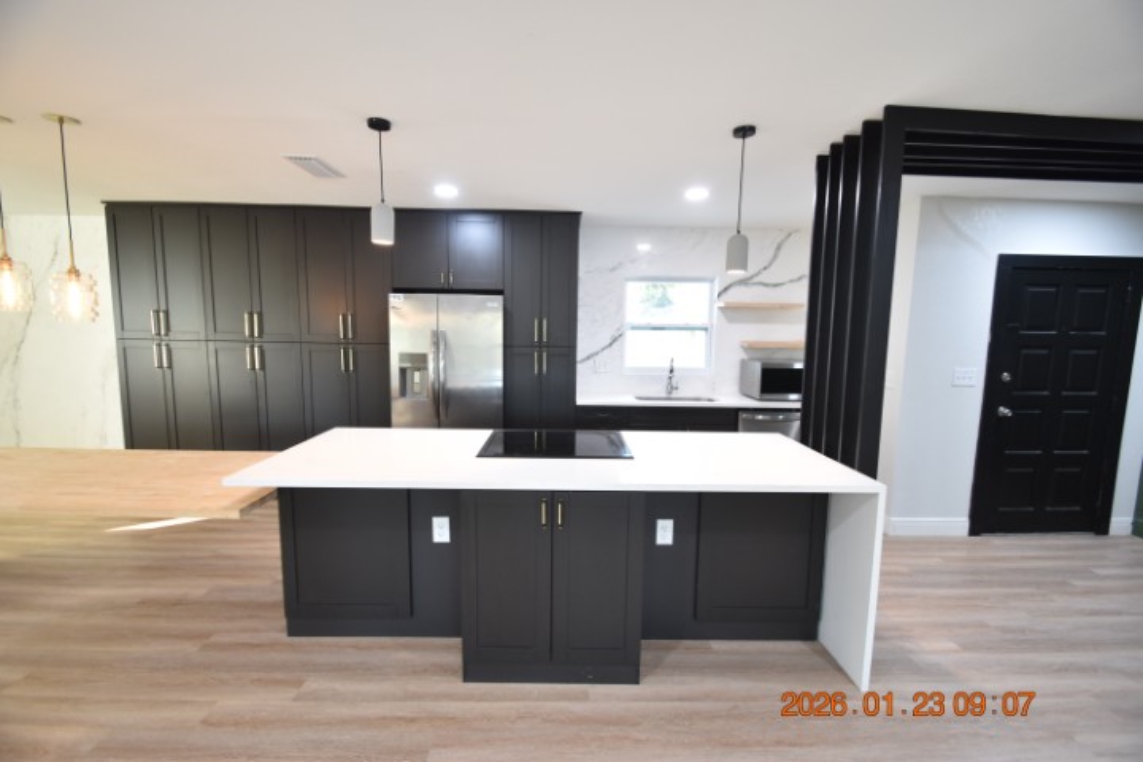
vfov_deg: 77.3
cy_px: 381
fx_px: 476
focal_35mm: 15
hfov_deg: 100.4
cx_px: 572
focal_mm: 10
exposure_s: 1/45
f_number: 3.5
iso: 800
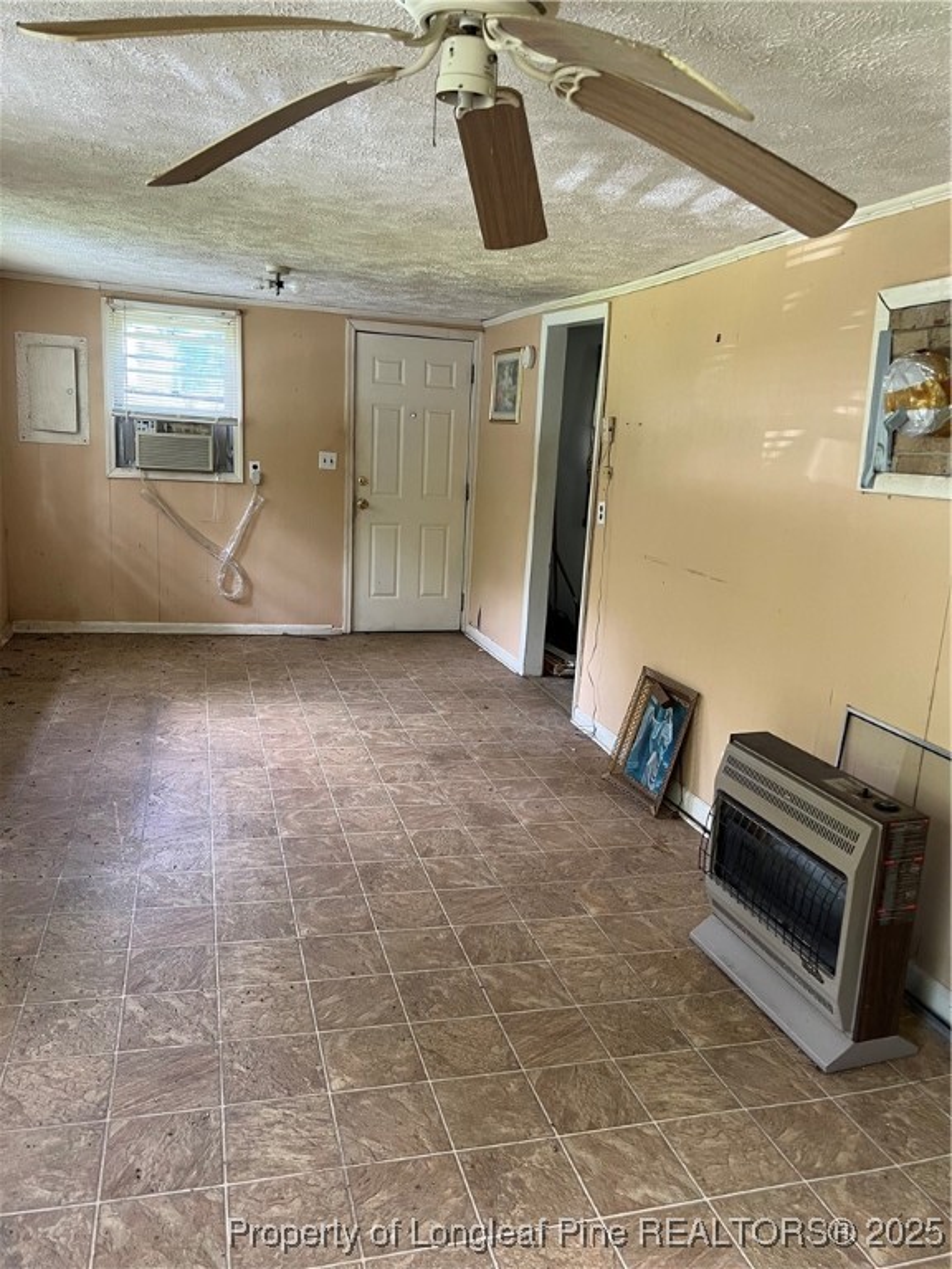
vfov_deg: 67.3
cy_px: 634
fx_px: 953
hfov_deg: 53.1
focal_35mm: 26
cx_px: 476
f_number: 1.5
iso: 125
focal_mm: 5.7
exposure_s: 1/80
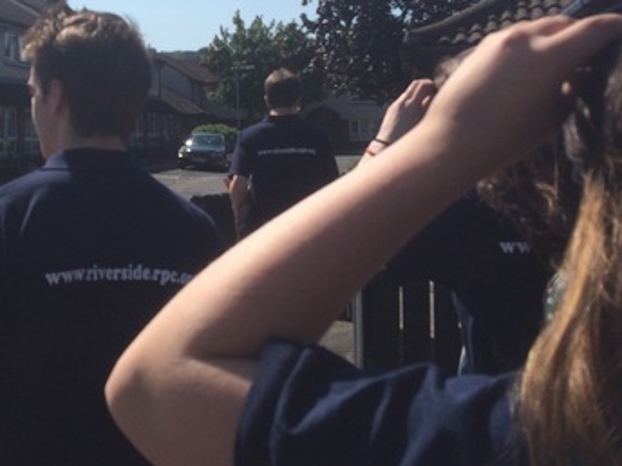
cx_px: 146
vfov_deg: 26.5
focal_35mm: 54
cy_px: 83
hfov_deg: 34.7
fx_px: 970
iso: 32
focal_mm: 4.15
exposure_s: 1/3425
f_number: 2.2
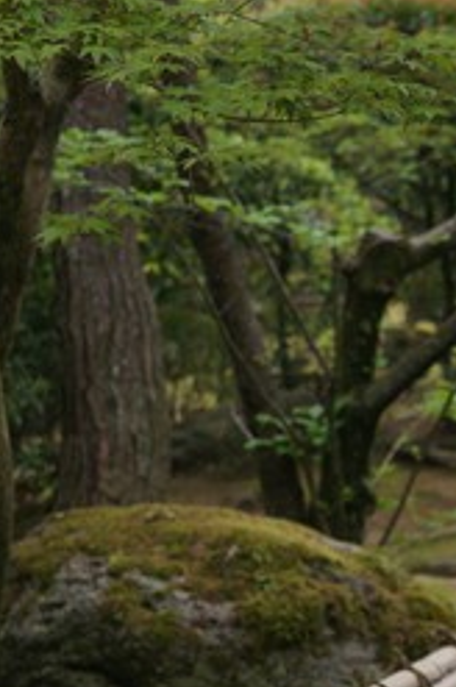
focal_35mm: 218
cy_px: 634
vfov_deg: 9.4
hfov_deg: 6.2
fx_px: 4153
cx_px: 687
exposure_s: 1/100
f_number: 5.6
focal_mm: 70
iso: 400
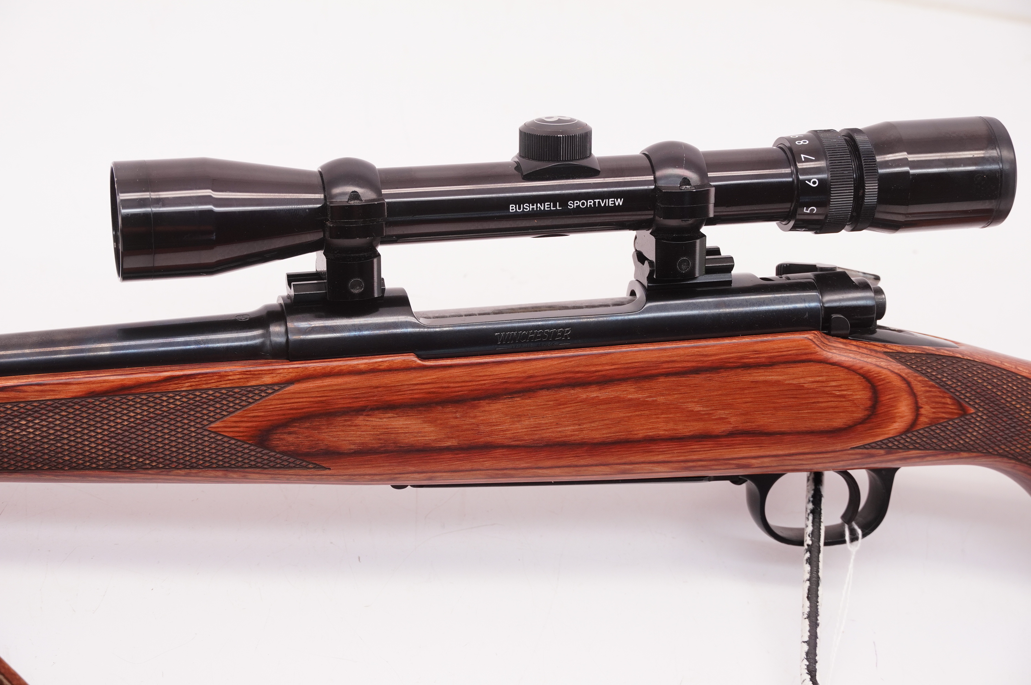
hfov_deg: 25.5
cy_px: 342
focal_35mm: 80
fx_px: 2275
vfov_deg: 17.1
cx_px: 516
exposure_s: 1/125
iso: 500
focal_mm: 53
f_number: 6.3
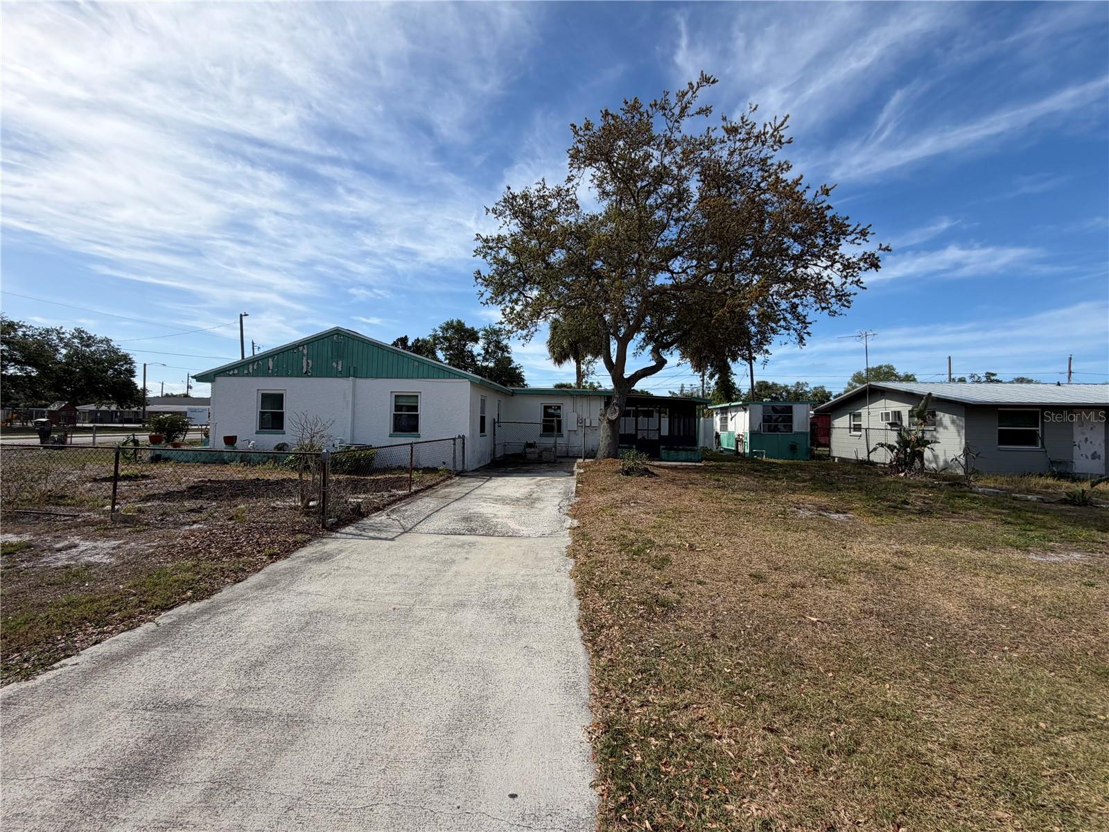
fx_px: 449
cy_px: 416
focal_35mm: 14
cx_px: 554
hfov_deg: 102.1
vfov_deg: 85.7
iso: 20
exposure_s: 1/970
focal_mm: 2.22
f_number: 2.2
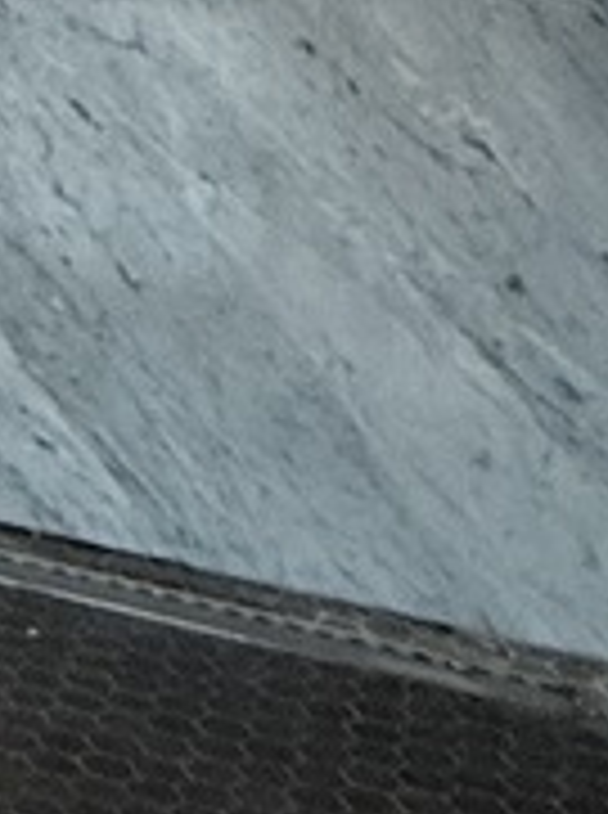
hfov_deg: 11.4
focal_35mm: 93
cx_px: -1081
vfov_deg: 18.5
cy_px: -441
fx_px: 2186
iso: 400
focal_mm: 2.22
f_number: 2.2
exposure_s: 1/60
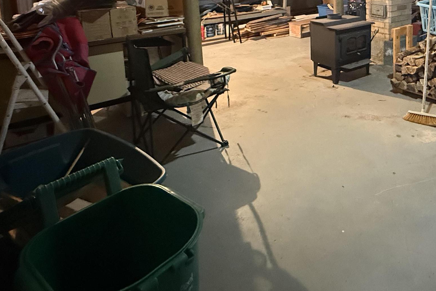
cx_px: 334
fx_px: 351
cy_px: 10
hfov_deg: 59.8
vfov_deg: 40.2
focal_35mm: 29
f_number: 2.2
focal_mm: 2.22
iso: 1000
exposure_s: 1/40
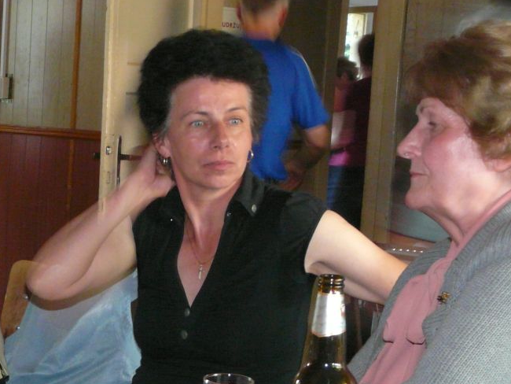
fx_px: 1181
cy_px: 250
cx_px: 66
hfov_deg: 23.8
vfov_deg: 18.4
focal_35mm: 80
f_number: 3.2
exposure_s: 1/8
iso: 400
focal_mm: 6.4
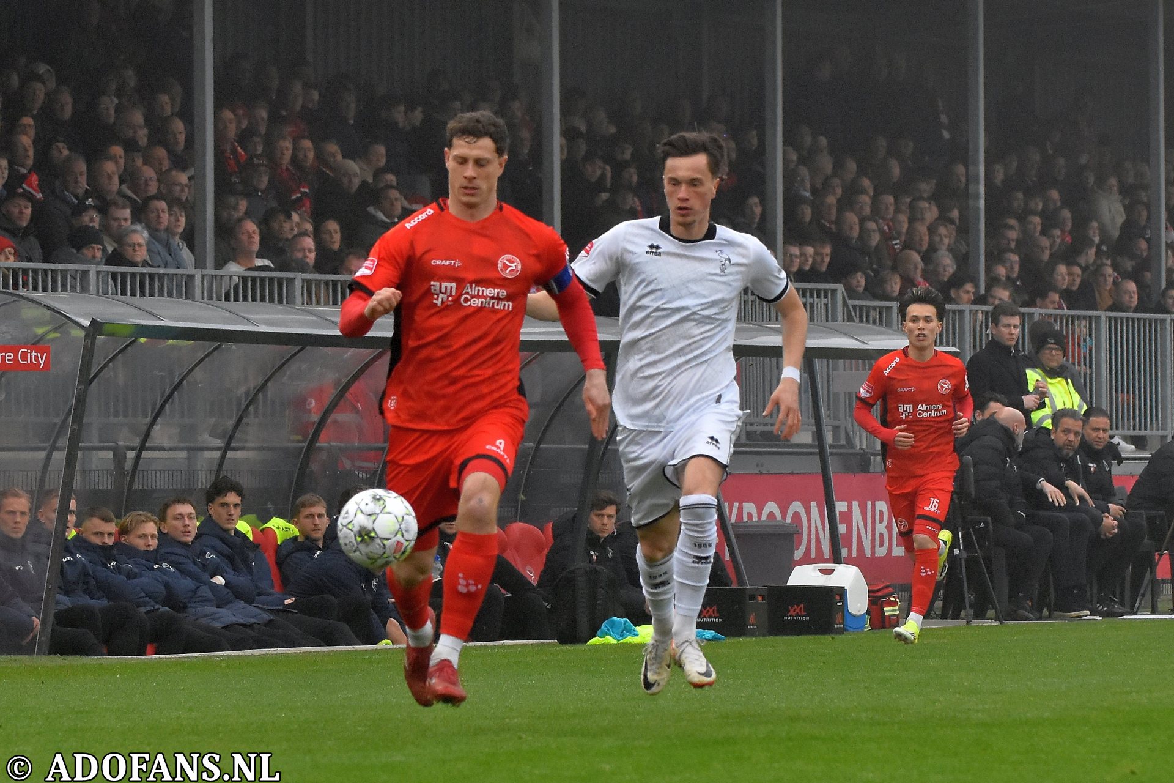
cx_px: 587
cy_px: 392
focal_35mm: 142
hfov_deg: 14.4
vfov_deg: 9.6
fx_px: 4647
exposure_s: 1/1000
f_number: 4
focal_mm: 95
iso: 1600
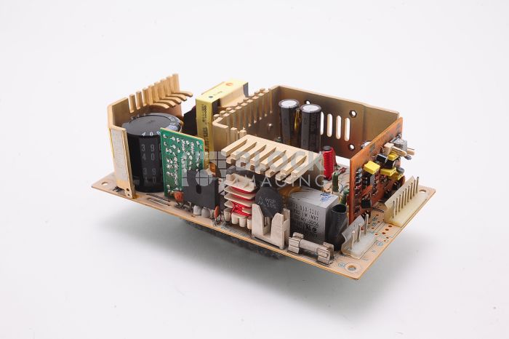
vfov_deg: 27.0
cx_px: 254
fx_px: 707
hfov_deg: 39.6
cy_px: 170
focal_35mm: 50
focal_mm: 50
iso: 320
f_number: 14
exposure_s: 1/160
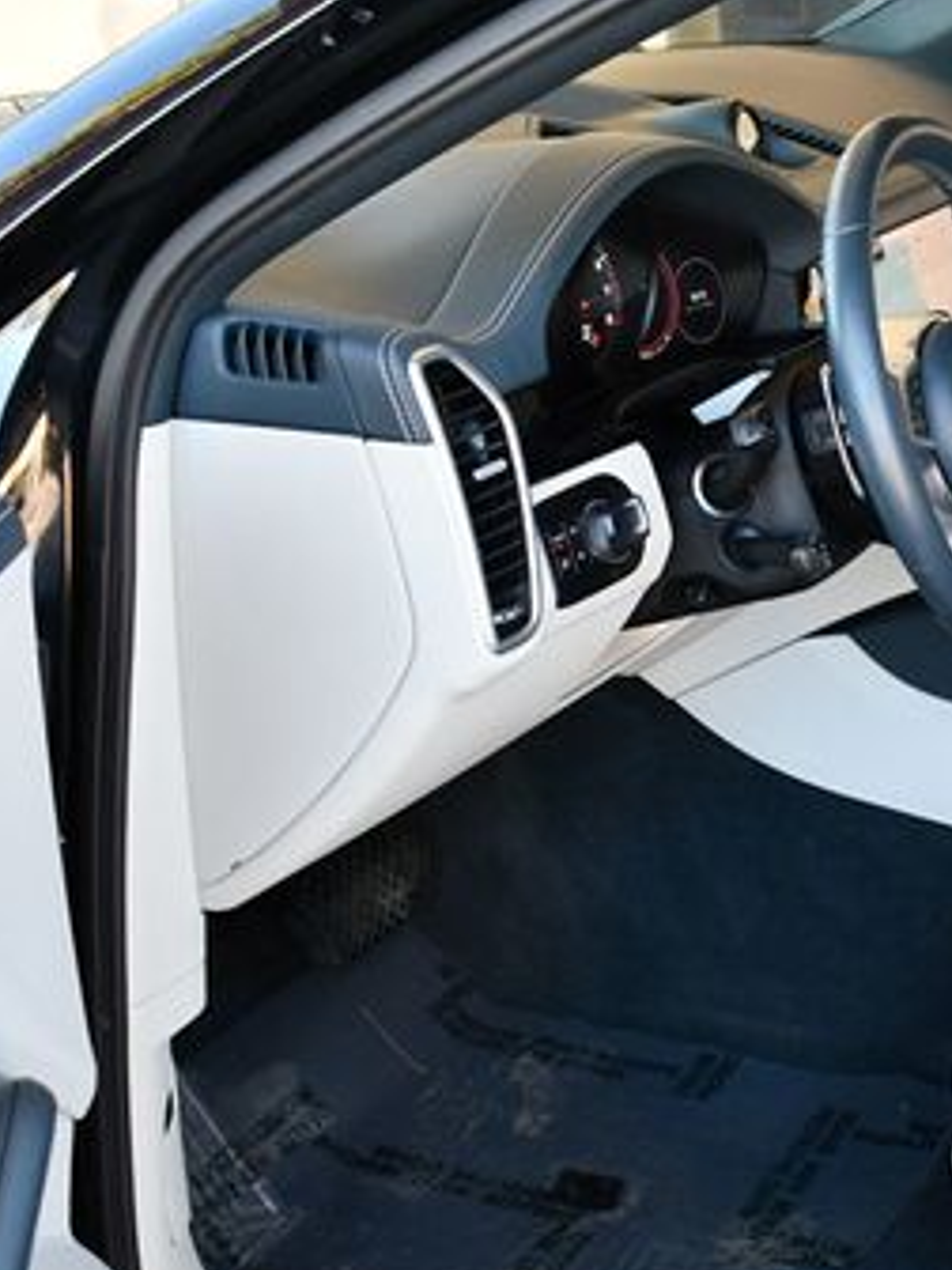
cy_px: 745
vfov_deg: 29.3
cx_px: 956
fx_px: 2420
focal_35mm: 66
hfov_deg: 21.5
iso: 800
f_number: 3.5
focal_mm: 18
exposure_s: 1/250
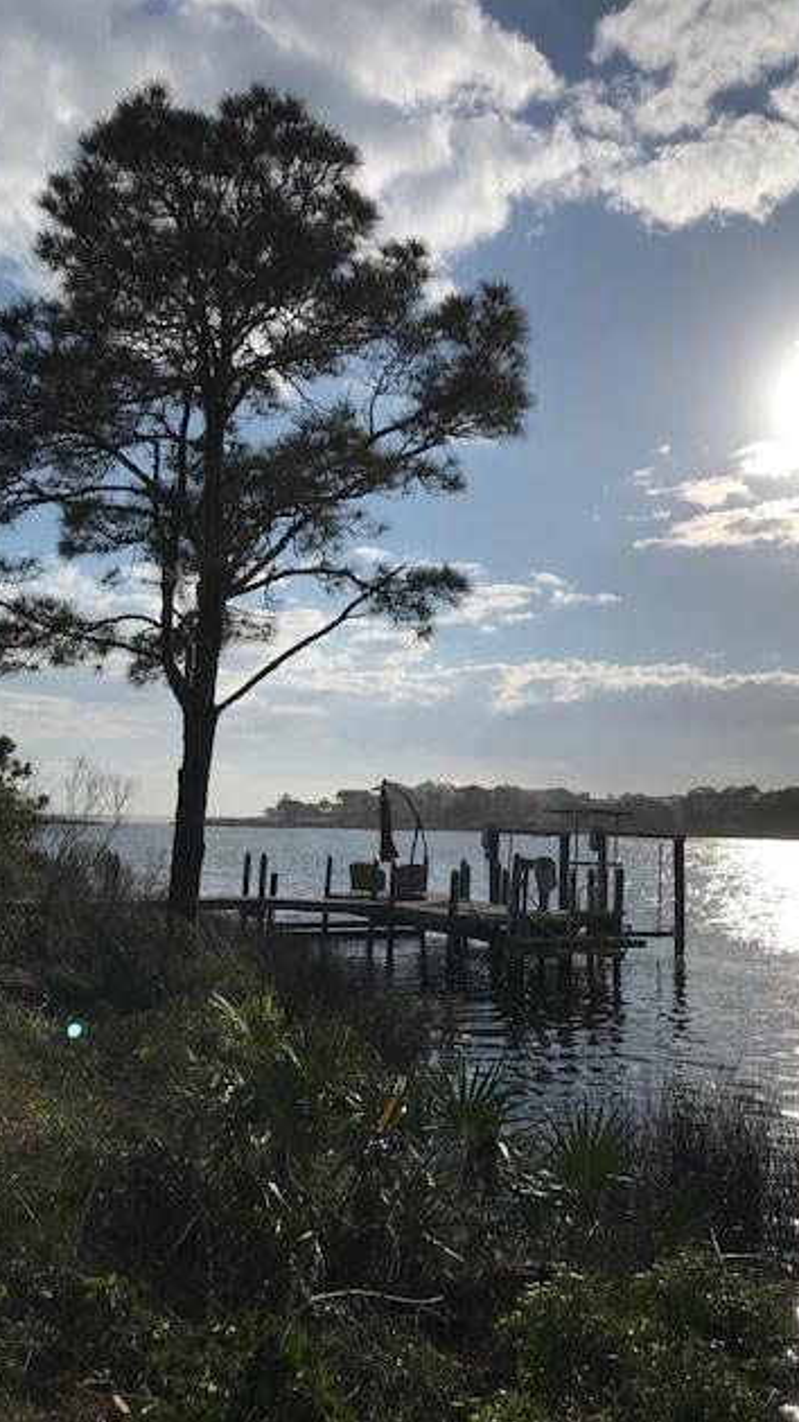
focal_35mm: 31
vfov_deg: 62.6
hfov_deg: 37.7
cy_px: 720
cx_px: 456
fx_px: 1169
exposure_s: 1/16129
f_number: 1.8
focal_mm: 3.99
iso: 25
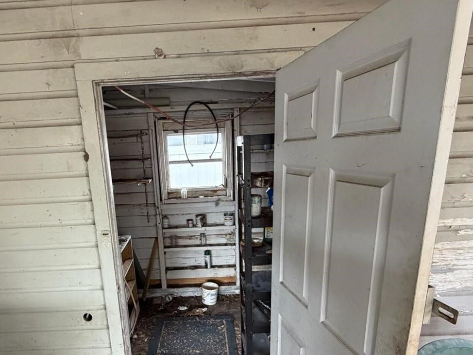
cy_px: 235
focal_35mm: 23
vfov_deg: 57.6
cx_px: 195
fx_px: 314
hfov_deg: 73.3
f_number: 2.2
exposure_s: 1/120
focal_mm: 2.22
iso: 320
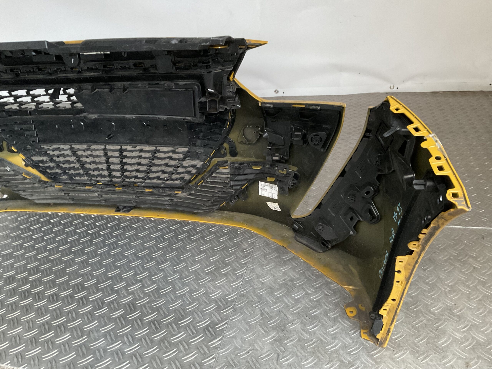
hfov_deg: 61.7
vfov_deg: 48.2
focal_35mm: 29
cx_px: 246
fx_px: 412
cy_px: 184
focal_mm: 3
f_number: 1.8
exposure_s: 1/25
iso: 320
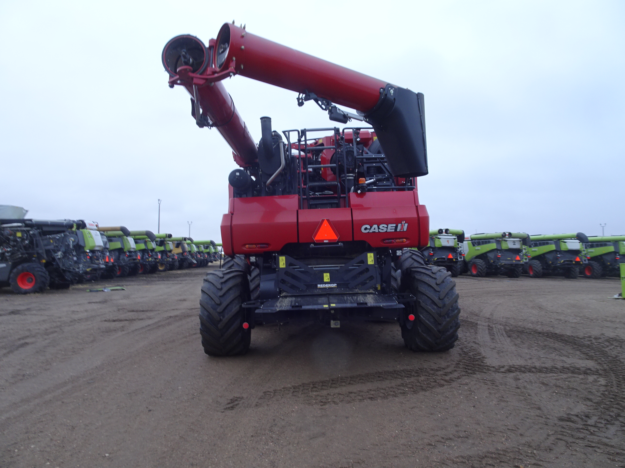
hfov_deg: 71.6
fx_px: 433
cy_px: 234
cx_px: 312
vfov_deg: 56.8
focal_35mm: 24
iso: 80
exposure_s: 1/50
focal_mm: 4.1
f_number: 3.5
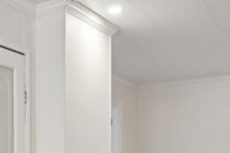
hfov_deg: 33.5
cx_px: 31
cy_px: 158
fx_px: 364
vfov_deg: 22.7
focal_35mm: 57
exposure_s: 1/10
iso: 400
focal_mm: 15
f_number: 8
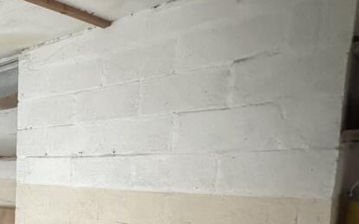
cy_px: 211
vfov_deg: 32.4
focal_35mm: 37
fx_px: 362
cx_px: -58
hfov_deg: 40.0
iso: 2500
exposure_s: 1/30
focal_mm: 2.22
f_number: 2.2
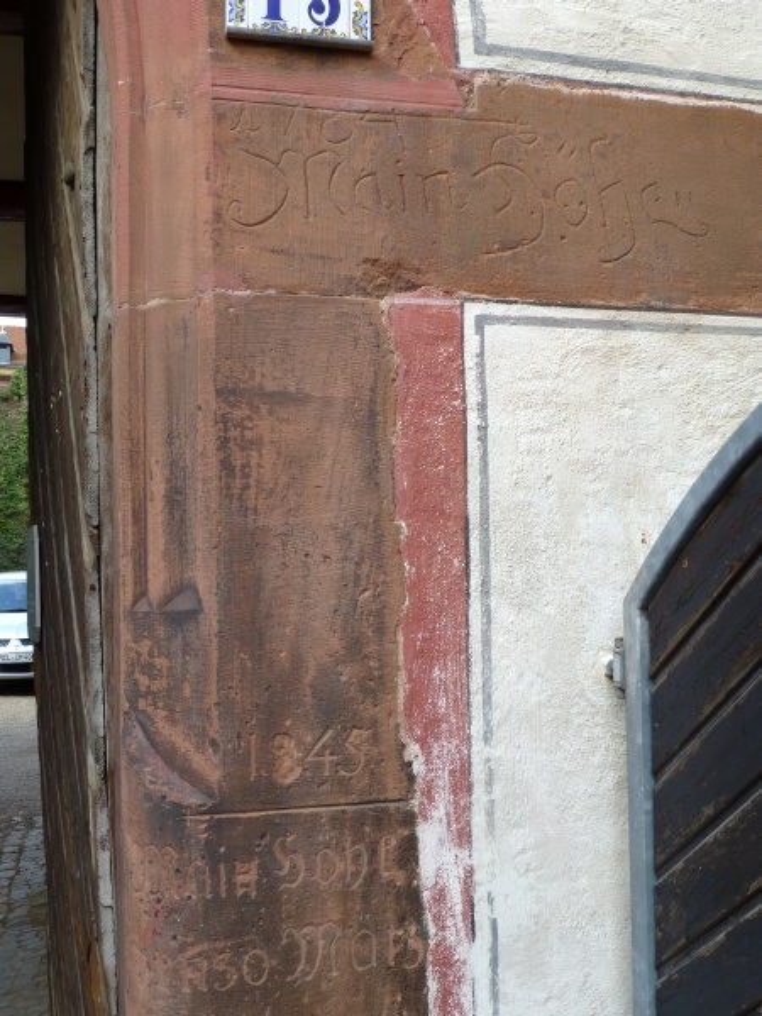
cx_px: 381
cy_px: 508
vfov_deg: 46.8
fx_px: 1174
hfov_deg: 36.0
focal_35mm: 40
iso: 100
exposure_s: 1/200
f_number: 3.9
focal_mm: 6.9
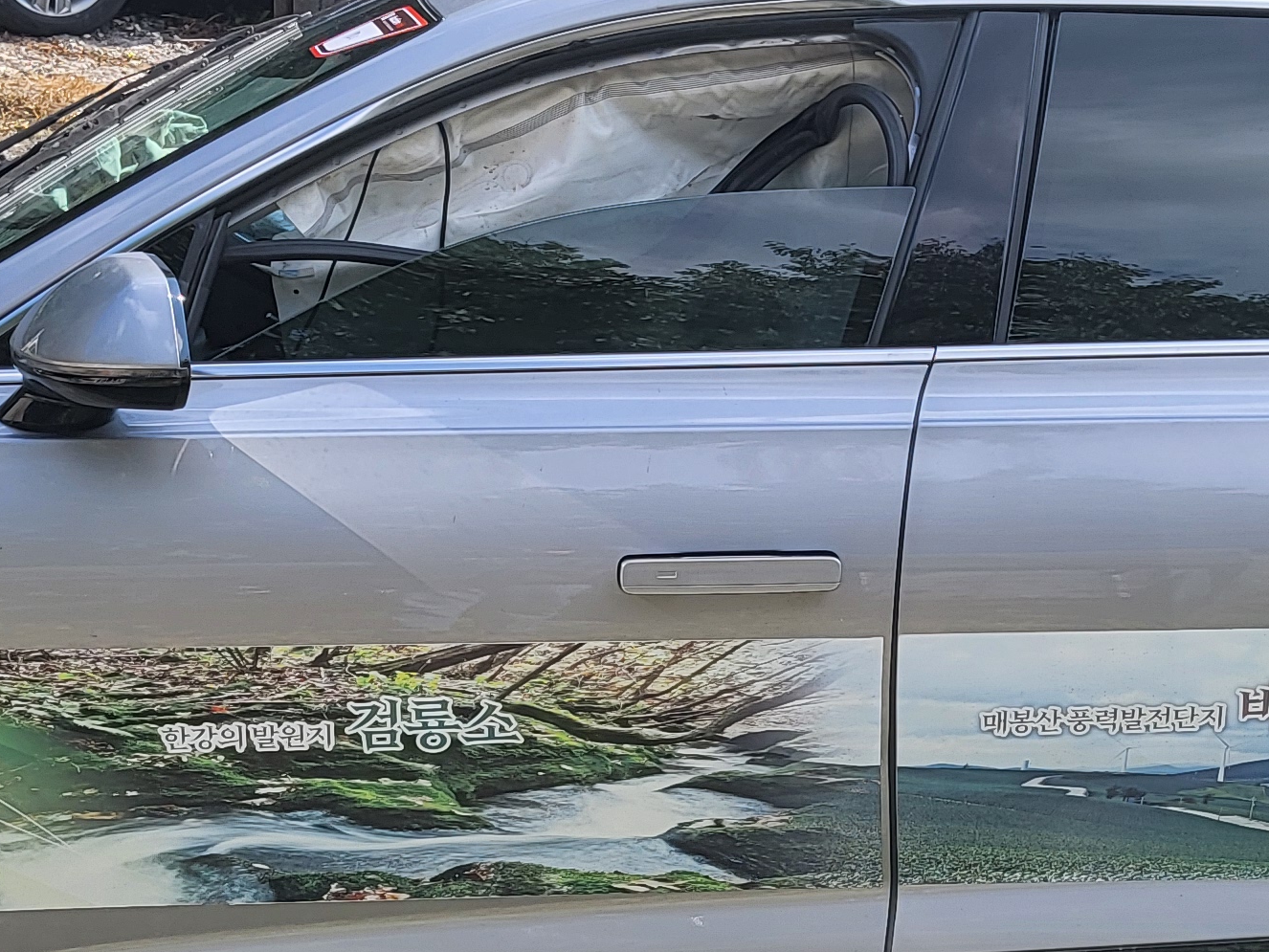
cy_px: 682
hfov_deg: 24.4
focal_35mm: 80
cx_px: 747
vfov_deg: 18.4
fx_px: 2933
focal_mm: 3.98
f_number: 1.8
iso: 12
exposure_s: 1/288
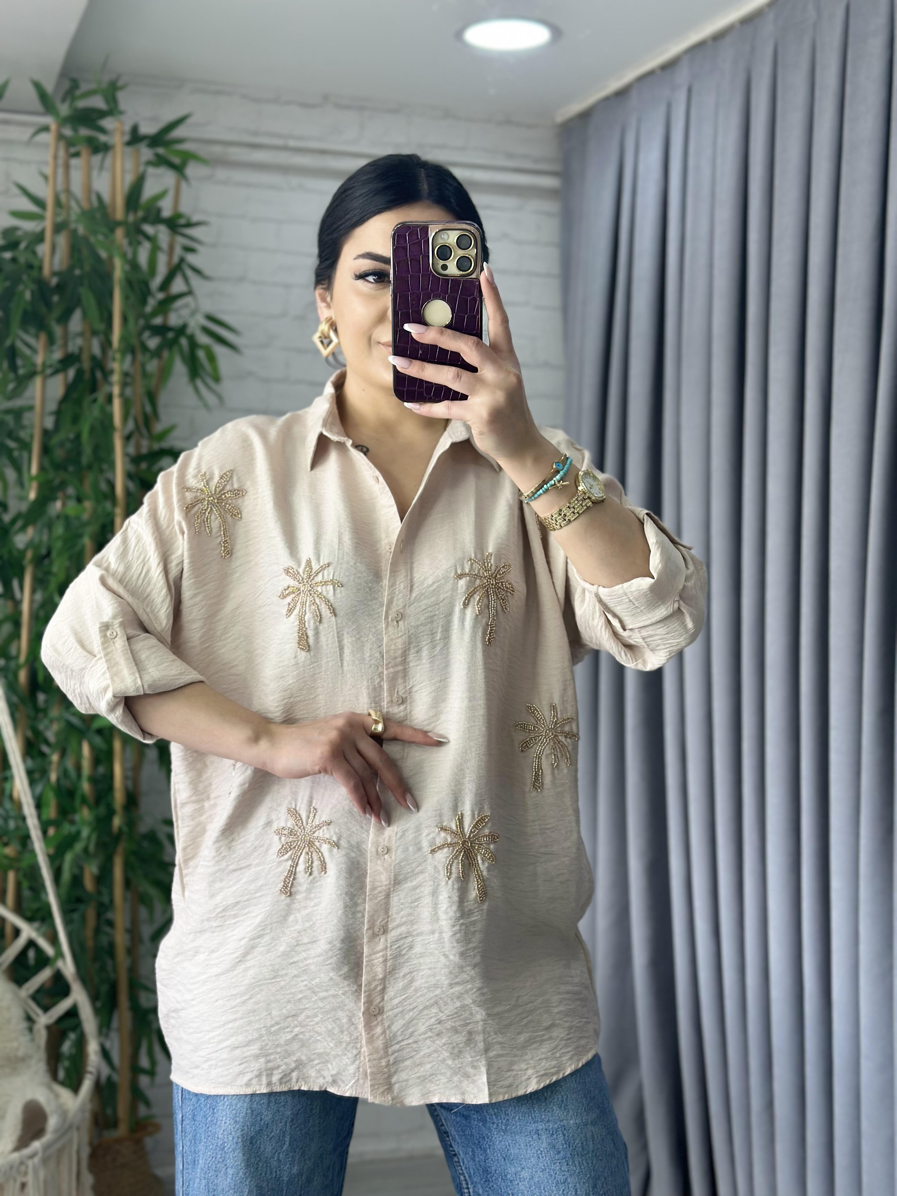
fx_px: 1658
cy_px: 598
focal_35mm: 48
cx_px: 448
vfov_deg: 39.7
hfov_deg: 30.3
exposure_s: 1/100
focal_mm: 6.86
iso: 80
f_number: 1.78
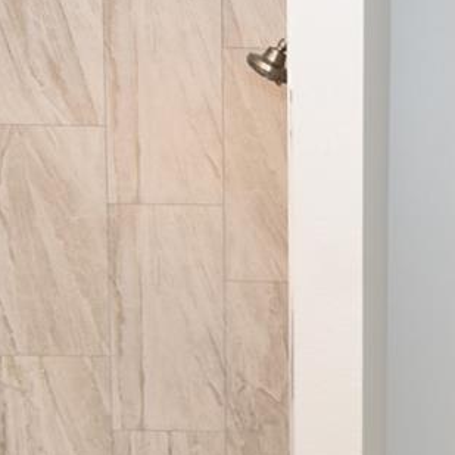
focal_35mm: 66
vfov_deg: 25.6
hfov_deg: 24.7
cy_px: 375
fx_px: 981
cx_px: 468
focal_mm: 10
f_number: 4
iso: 280
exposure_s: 1/60
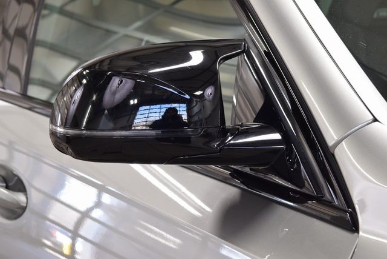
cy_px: 130
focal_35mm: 93
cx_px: 194
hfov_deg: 21.9
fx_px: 1000
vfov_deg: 14.7
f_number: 7.1
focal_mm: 62
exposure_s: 1/30
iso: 1250
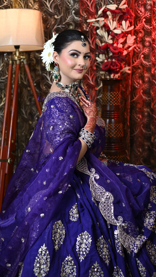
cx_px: 76
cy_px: 139
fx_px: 390
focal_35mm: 53
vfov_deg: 39.2
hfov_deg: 22.6
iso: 250
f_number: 2.5
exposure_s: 1/200
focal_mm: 50
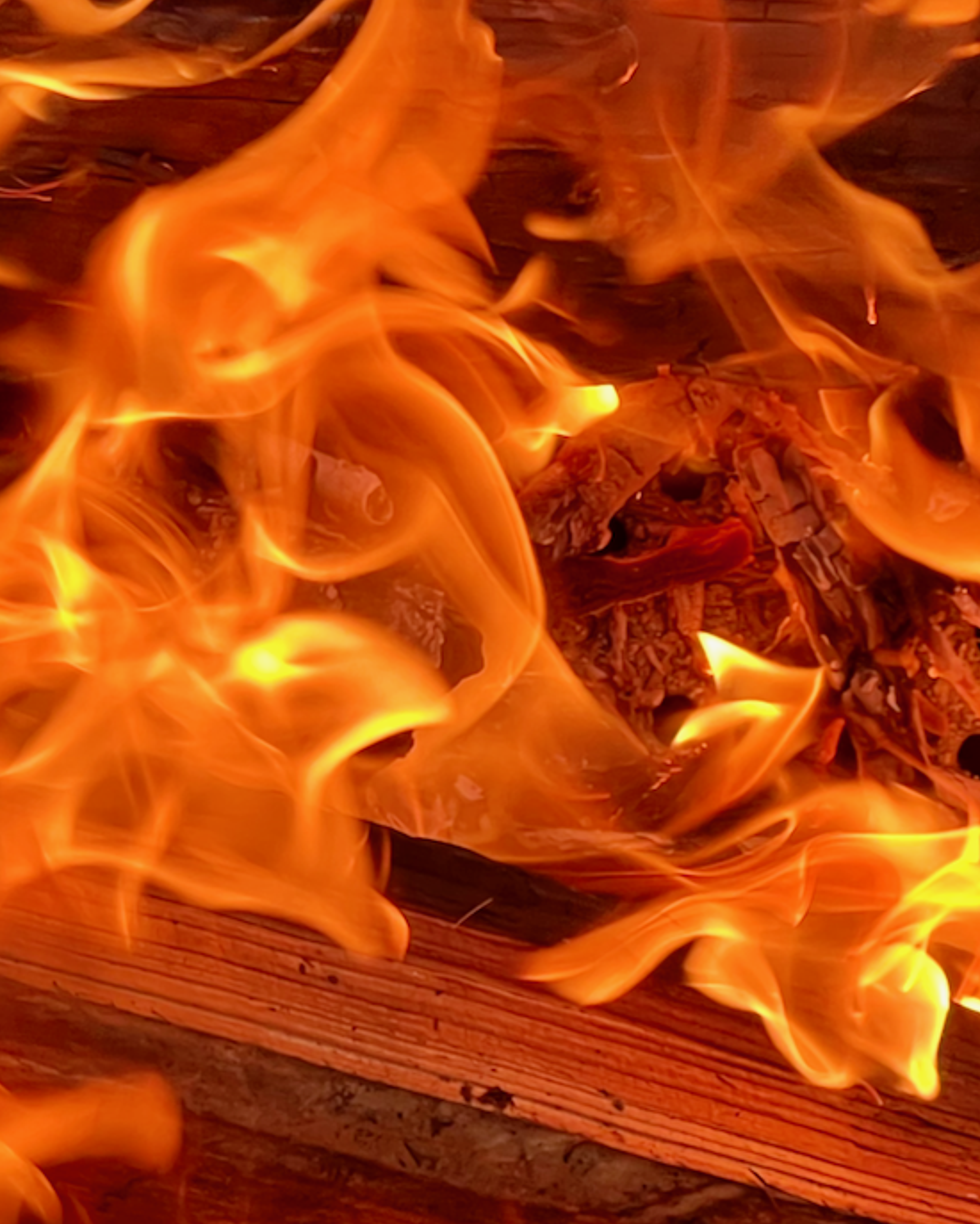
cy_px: 592
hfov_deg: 11.0
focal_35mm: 140
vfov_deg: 13.8
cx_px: 93
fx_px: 5073
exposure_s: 1/99
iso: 100
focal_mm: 9
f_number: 2.8
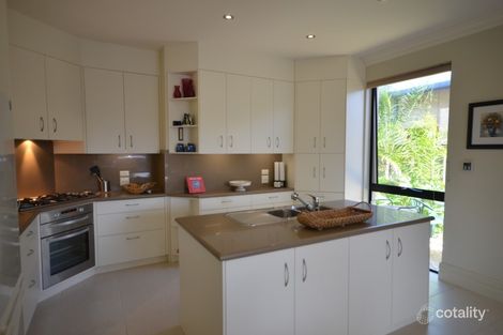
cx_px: 252
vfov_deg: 59.5
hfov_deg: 81.2
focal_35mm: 21
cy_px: 168
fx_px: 293
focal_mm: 14
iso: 450
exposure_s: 1/60
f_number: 4.8
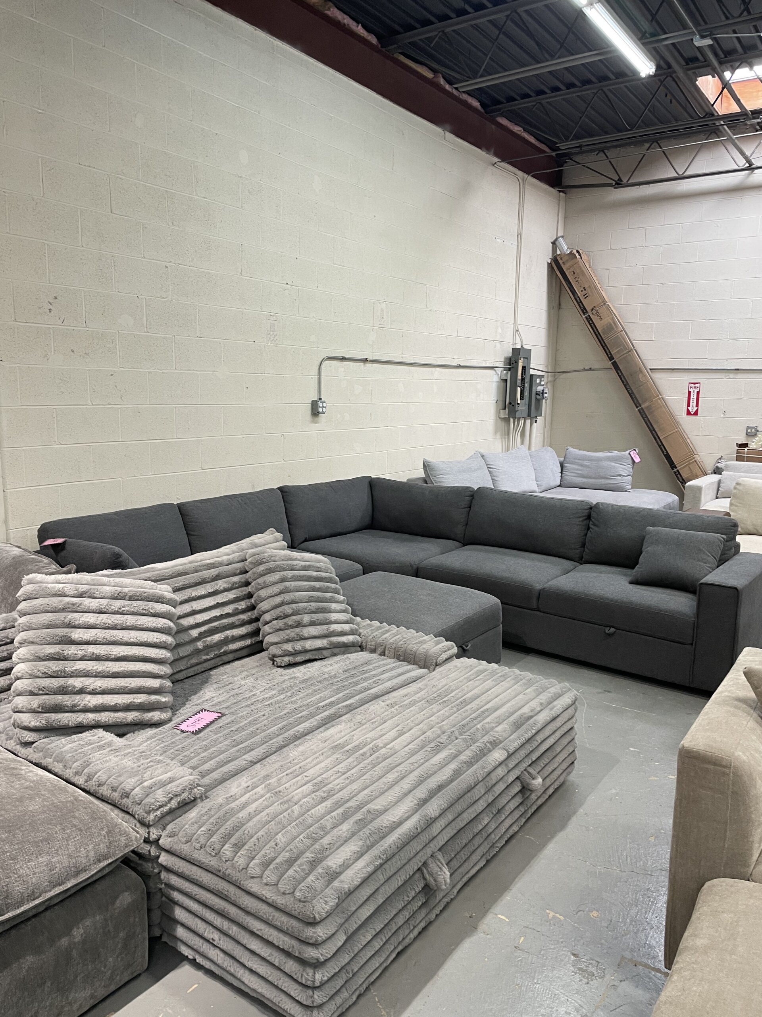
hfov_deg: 53.1
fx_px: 763
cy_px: 508
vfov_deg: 67.3
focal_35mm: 26
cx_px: 381
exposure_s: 1/60
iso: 80
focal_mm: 4.2
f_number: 1.6
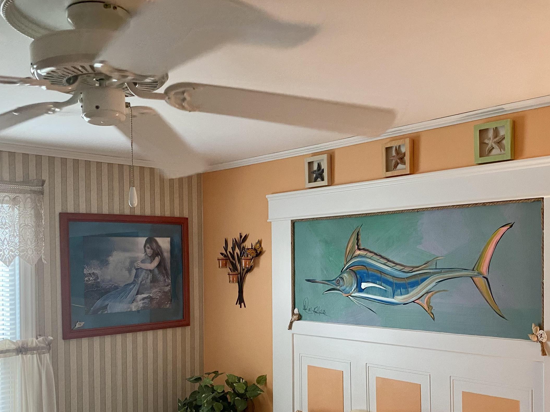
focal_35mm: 38
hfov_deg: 48.9
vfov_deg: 37.3
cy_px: 275
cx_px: 296
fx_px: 604
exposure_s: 1/60
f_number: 1.8
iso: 200
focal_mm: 4.25
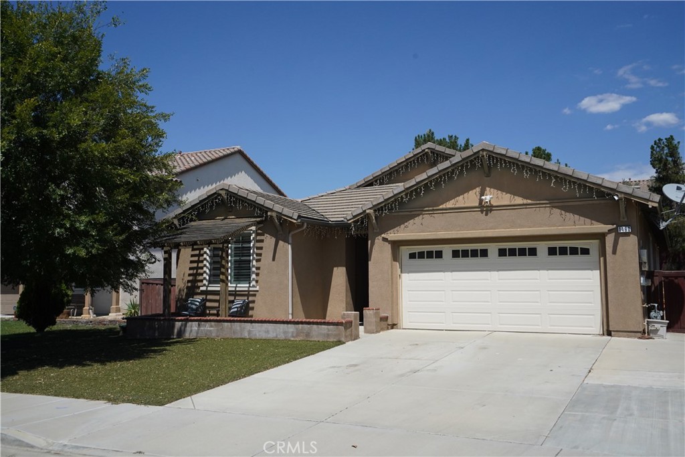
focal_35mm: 35
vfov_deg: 37.9
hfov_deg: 54.4
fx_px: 666
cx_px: 342
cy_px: 228
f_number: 10
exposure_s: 1/3200
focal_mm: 35
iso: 1600
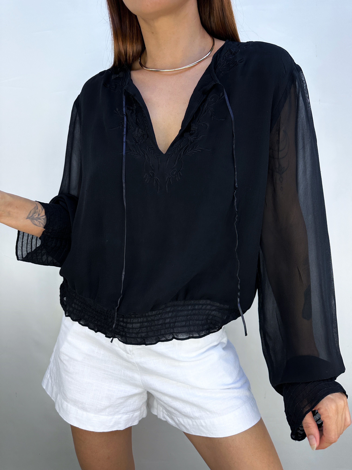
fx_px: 325
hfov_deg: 56.8
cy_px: 235
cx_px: 176
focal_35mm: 24
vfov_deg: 71.6
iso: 80
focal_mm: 6.86
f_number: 1.78
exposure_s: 1/395
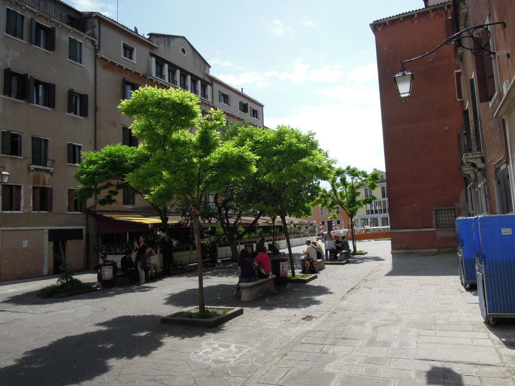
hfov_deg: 71.6
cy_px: 193
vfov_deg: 56.8
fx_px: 357
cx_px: 258
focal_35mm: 24
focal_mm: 4.3
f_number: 4
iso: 160
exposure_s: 1/1250
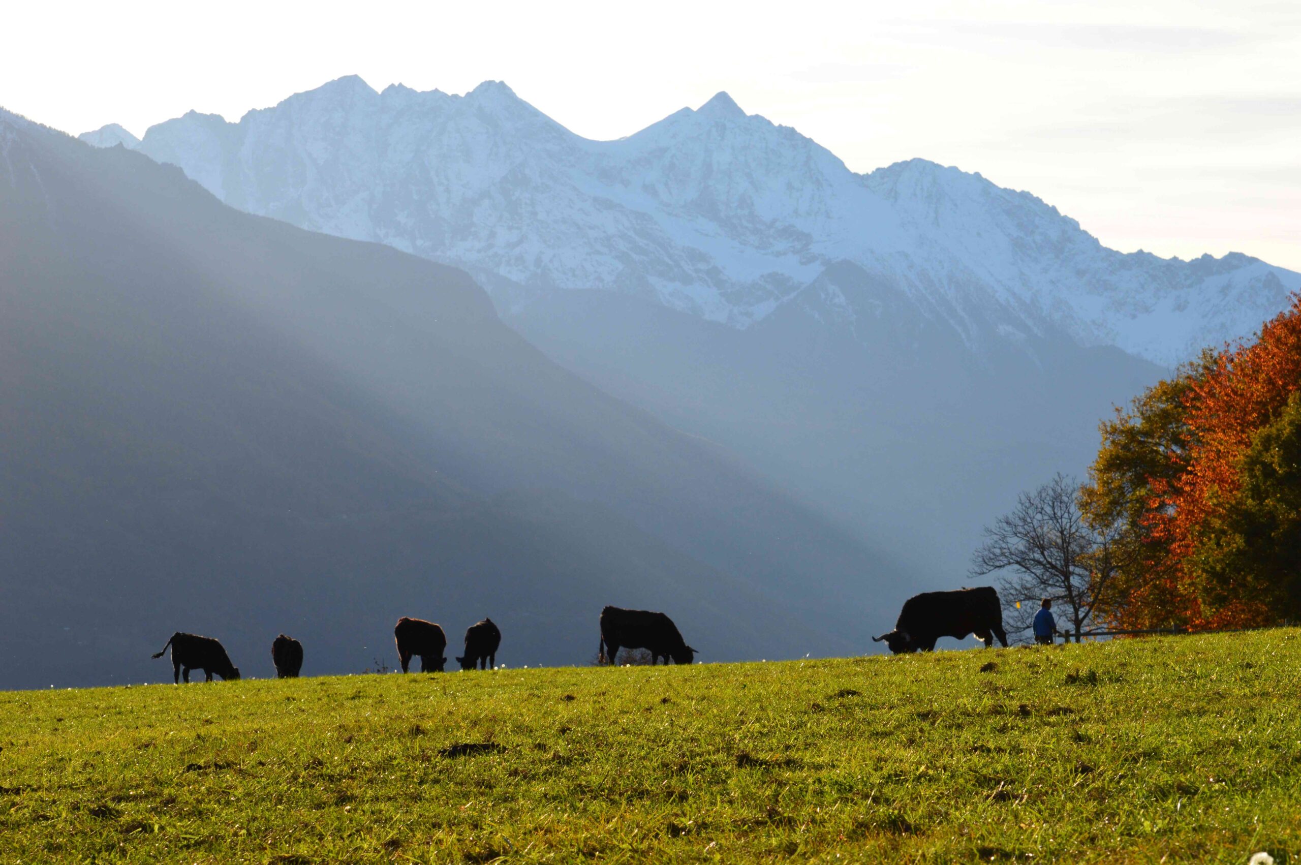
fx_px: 4603
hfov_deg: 16.1
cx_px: 650
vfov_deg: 10.7
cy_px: 432
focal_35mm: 128
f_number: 11
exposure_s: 1/500
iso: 400
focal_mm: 85
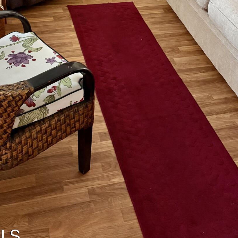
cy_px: -27
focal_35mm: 56
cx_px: 140
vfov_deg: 27.8
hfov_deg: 30.5
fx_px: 436
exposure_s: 1/40
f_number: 1.6
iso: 640
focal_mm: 5.96
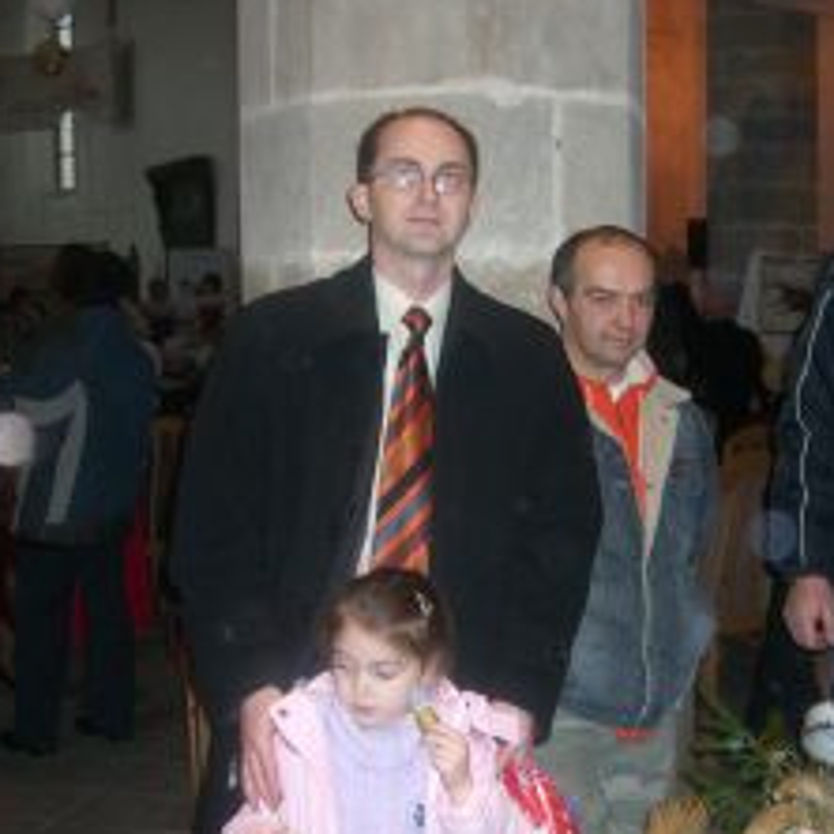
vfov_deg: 32.2
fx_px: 1445
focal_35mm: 53
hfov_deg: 32.0
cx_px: 552
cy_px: 449
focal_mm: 6.2
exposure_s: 1/60
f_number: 2.7
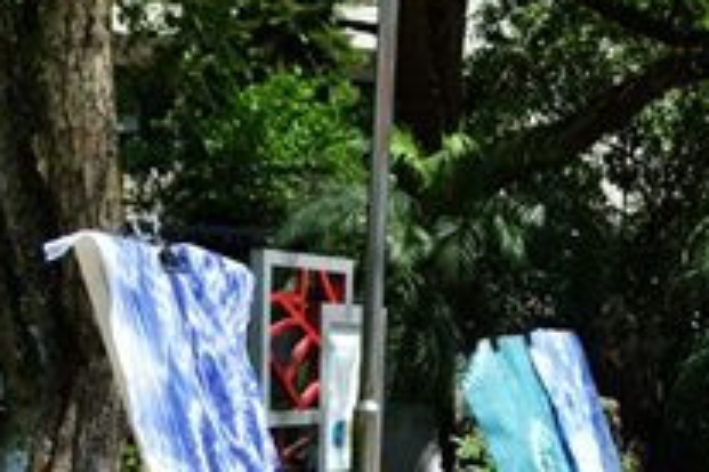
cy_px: 467
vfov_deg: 14.3
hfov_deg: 21.5
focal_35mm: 94
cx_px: 545
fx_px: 1851
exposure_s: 1/200
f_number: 7.1
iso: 100
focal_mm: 26
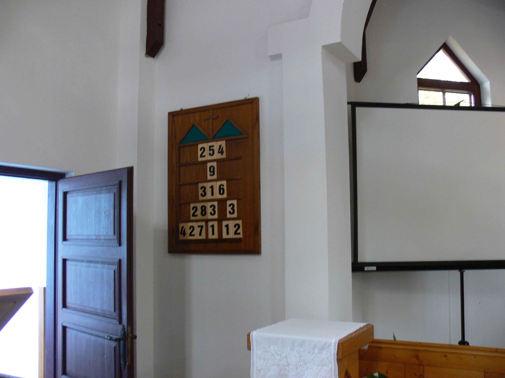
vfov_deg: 40.7
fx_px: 511
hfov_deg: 52.6
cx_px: 252
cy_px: 189
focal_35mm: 35
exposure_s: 1/25
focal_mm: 7.4
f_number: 2.8
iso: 200
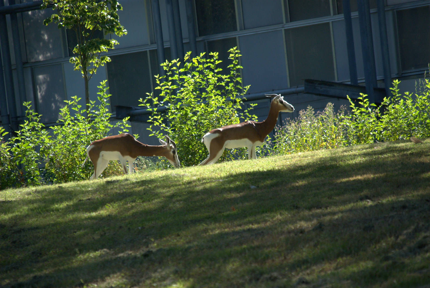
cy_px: 144
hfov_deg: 6.9
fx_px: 3589
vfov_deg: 4.6
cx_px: 215
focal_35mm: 300
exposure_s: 1/500
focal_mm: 200
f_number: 6.3
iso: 640
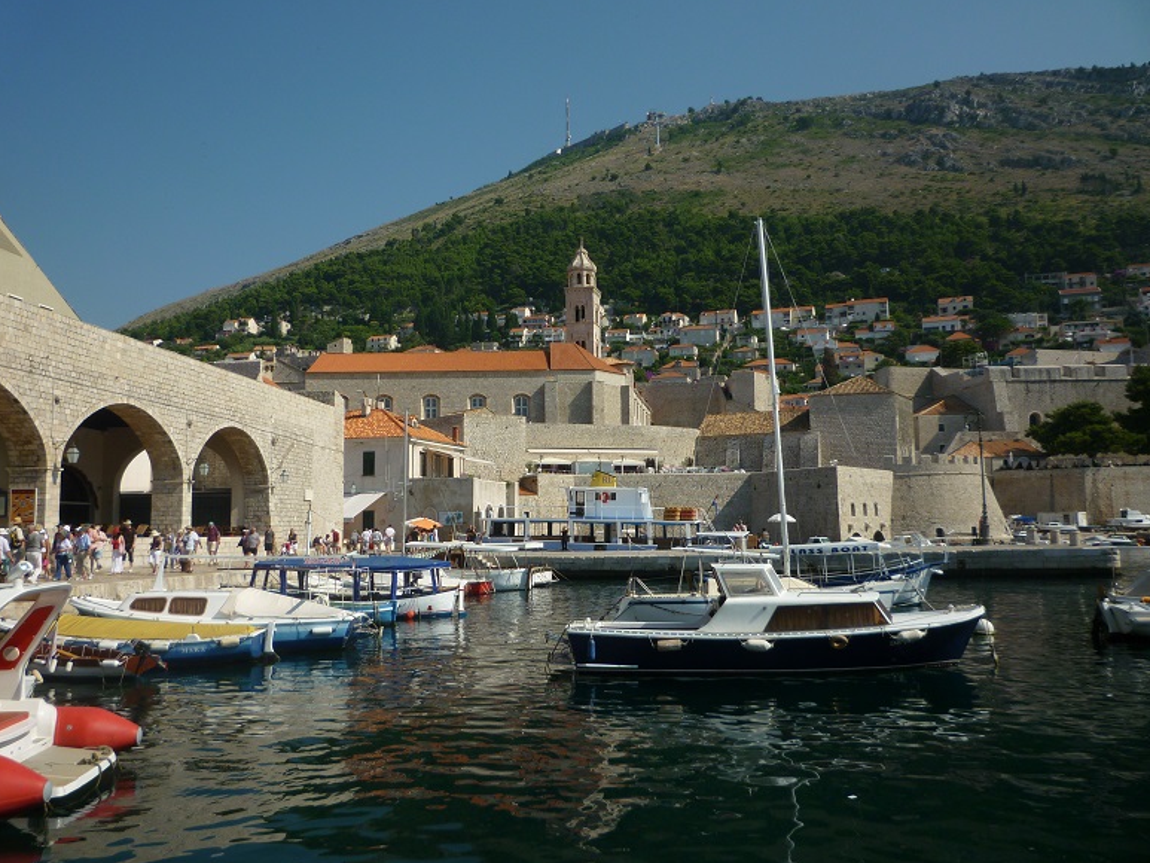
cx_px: 567
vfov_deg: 46.8
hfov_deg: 60.0
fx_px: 997
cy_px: 433
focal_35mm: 30
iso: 80
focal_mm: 5.2
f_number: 4.5
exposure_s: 1/640
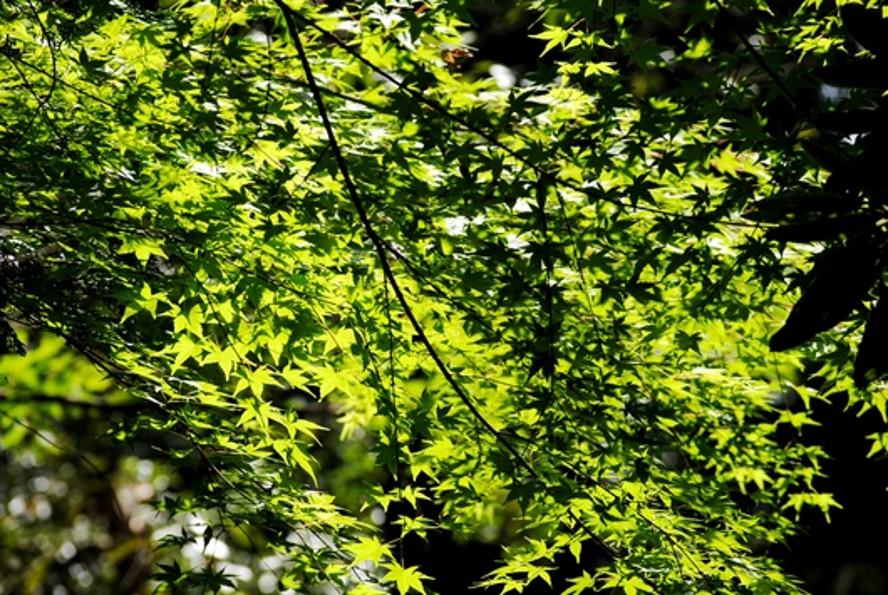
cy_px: 298
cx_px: 444
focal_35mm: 188
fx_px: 4631
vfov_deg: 7.3
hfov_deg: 11.0
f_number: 6.3
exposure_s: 1/200
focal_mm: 125
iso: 100
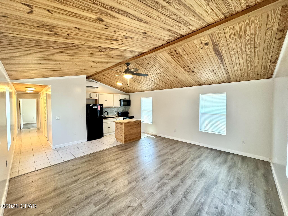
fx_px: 116
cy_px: 108
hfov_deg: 102.1
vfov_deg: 85.7
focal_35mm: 14
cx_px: 144
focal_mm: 2.22
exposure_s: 1/120
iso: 250
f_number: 2.2
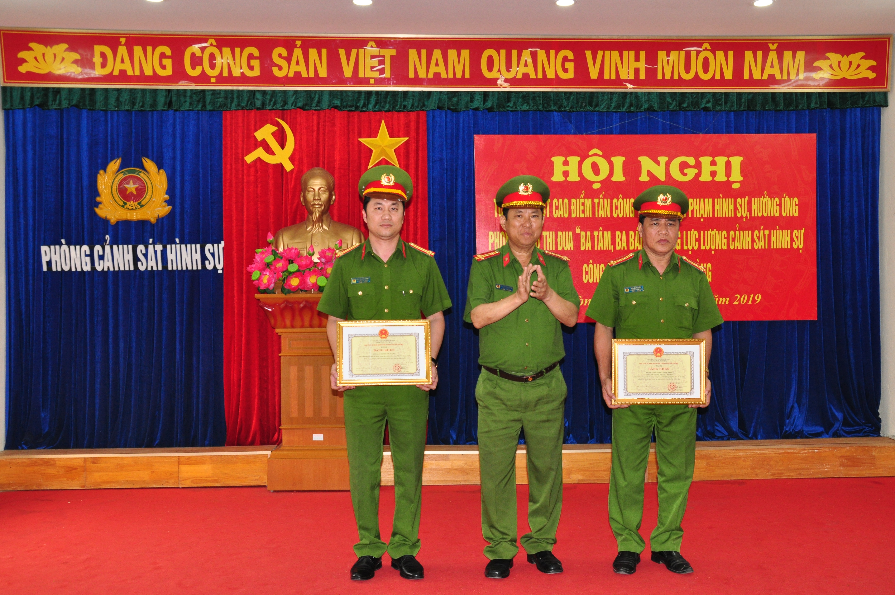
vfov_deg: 36.8
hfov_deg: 53.2
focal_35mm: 36
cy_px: 298
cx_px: 448
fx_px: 894
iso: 800
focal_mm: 24
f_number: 6.3
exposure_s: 1/60
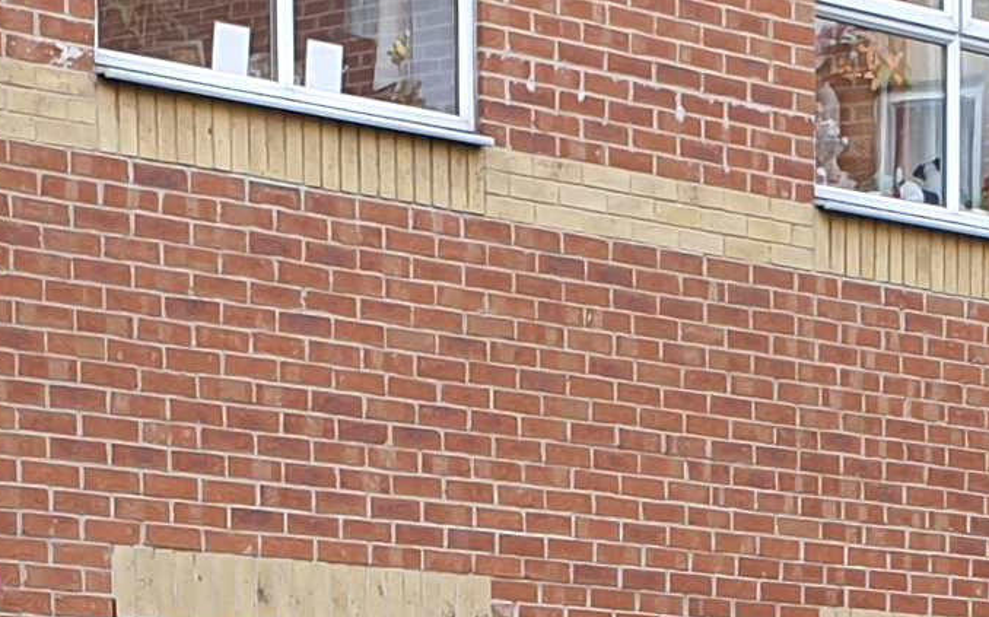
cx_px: 1168
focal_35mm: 164
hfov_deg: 12.5
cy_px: 1645
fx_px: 4418
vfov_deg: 7.3
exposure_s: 1/127
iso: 50
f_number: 2.4
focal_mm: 4.3
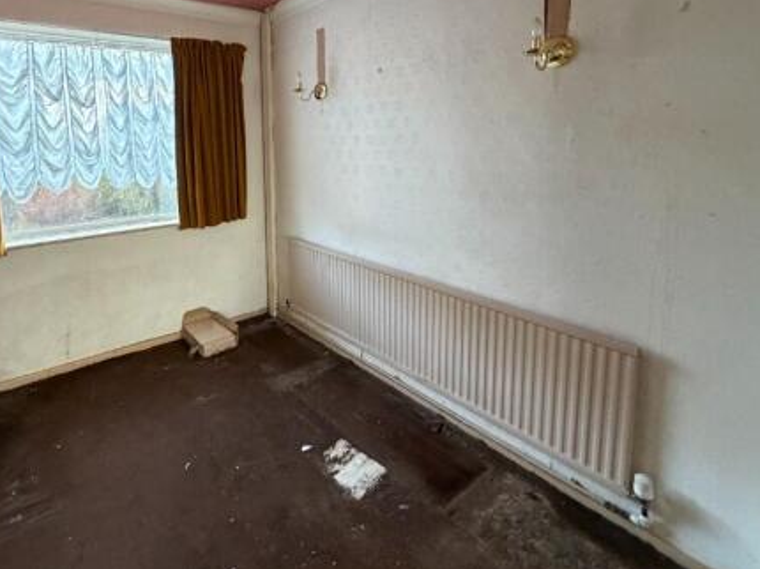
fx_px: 417
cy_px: 188
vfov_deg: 66.7
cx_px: 273
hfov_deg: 82.7
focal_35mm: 19
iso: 500
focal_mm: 2.22
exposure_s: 1/60
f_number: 2.2
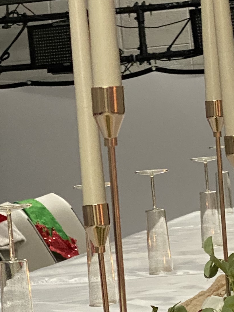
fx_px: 1739
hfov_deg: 7.7
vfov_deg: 10.2
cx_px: 157
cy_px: 258
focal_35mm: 193
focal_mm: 6
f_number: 2
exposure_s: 1/60
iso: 200
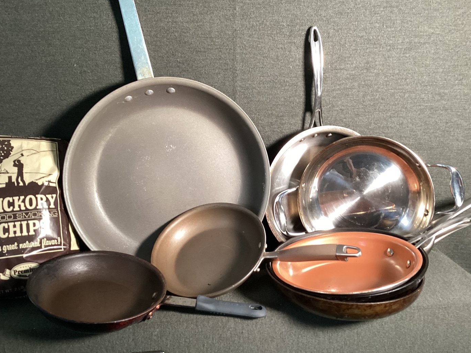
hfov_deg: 53.9
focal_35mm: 34
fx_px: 463
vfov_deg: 41.8
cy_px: 179
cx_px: 227
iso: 200
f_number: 2.4
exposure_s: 1/50
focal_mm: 3.3
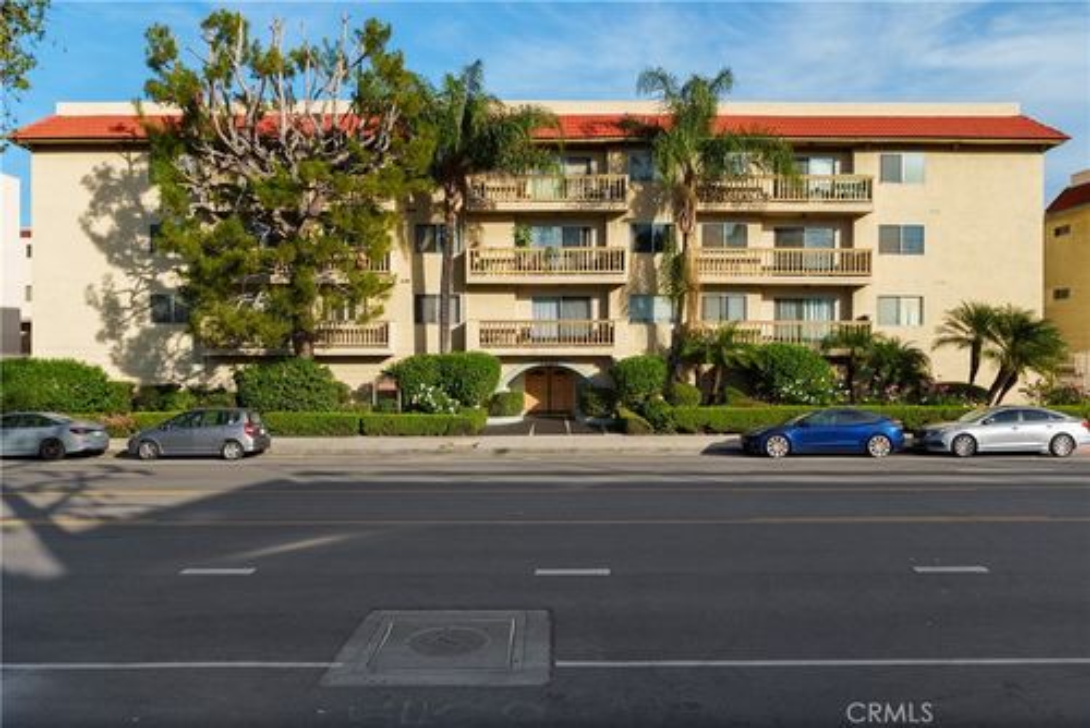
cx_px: 545
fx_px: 848
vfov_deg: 46.5
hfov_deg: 65.4
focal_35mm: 28
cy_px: 364
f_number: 8
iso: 80
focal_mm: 28
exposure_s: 1/15
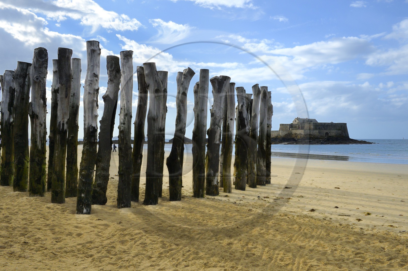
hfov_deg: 58.7
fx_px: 362
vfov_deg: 41.1
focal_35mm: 32
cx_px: 204
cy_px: 136
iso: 800
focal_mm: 32
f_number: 20
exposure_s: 1/400
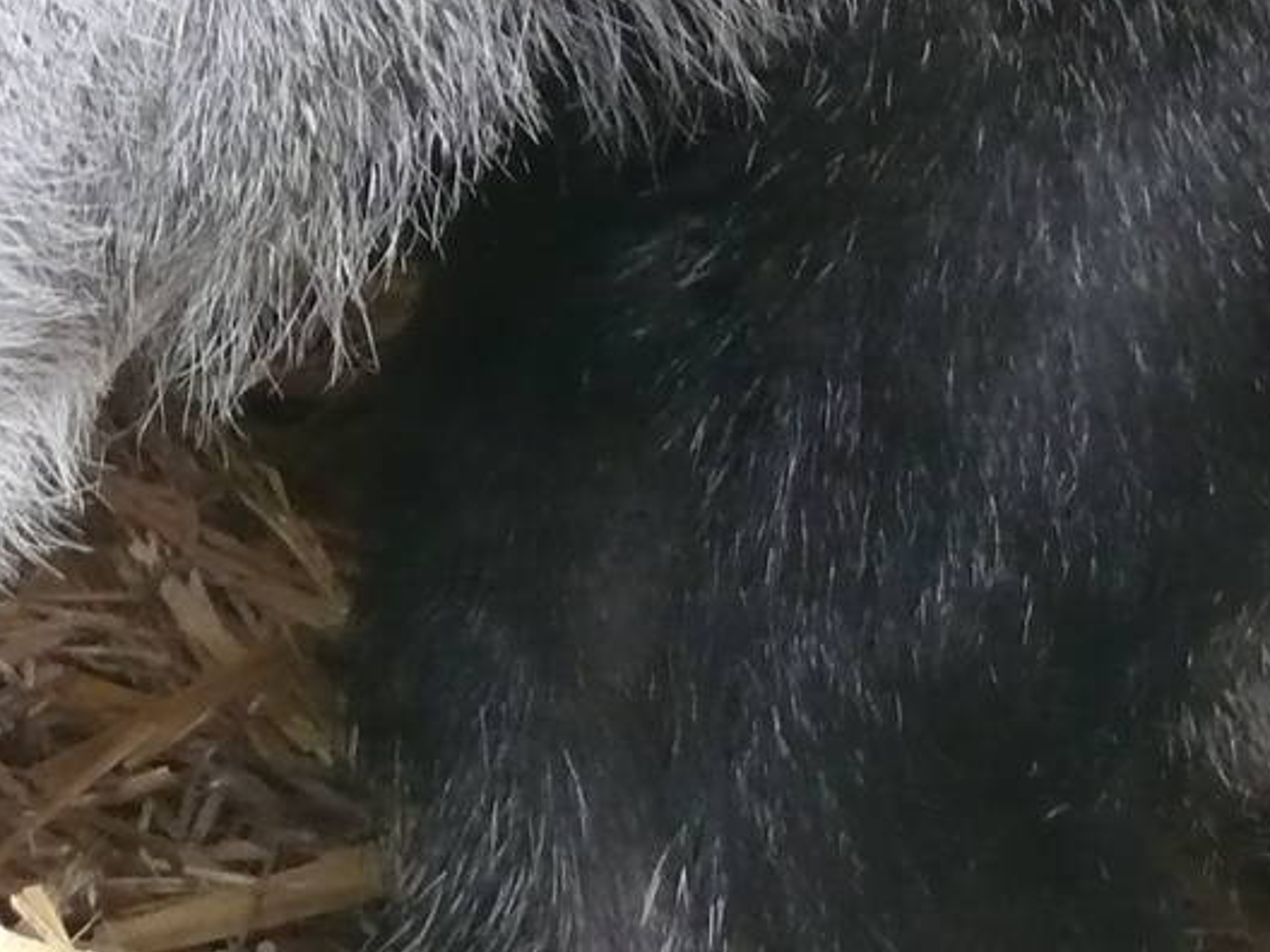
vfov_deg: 6.8
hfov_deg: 9.0
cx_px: 94
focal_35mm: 218
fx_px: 7998
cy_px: -202
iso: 400
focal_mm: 11.1
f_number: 3.2
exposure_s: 1/30
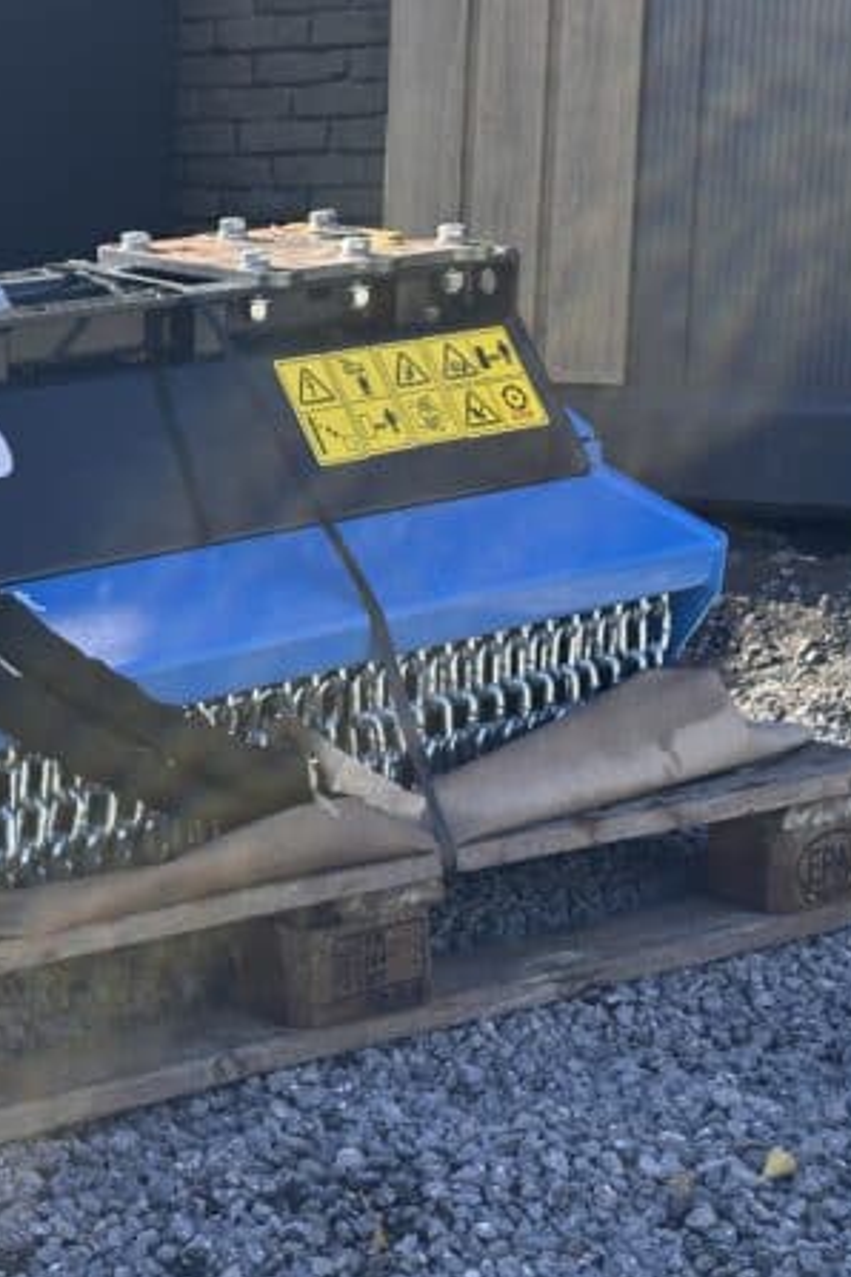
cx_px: 11
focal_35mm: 67
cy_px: 640
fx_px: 2376
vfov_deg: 30.1
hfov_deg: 19.7
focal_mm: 6.86
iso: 64
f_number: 1.78
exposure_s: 1/944
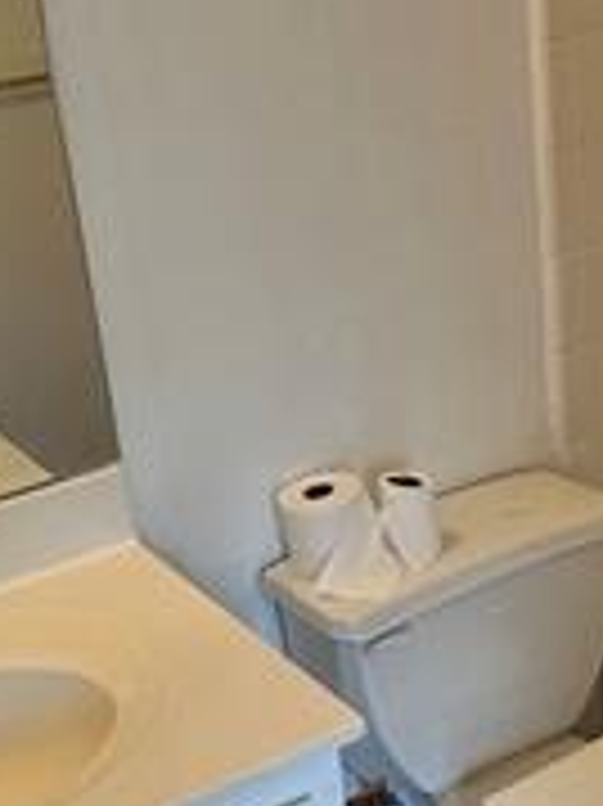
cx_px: 333
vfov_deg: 32.2
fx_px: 1395
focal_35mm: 60
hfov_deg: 24.4
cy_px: 432
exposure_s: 1/120
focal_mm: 2.22
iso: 200
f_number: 2.2
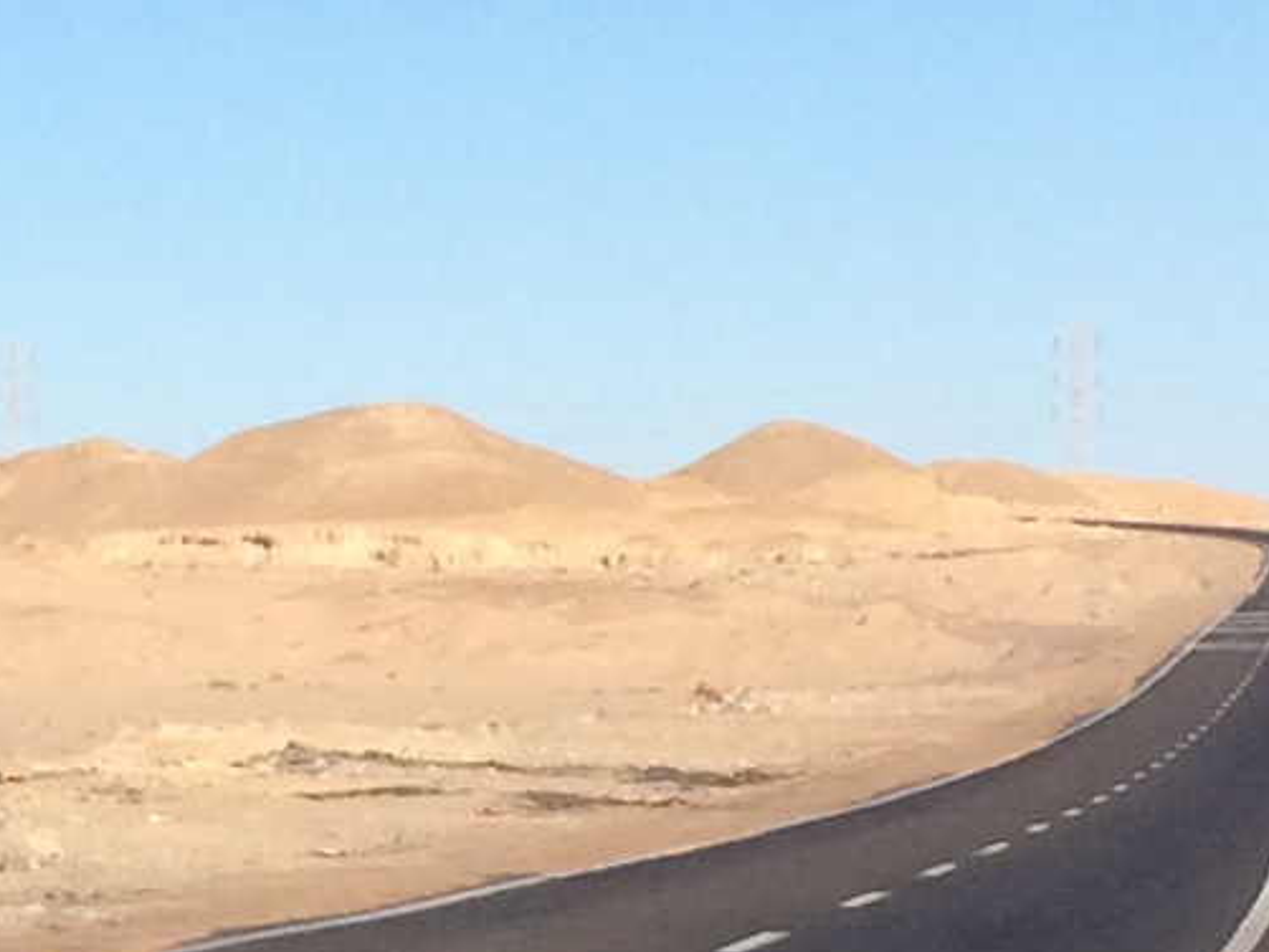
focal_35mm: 189
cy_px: 747
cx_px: -466
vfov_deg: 7.8
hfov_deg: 10.2
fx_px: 6930
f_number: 2.2
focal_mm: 4.15
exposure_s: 1/3165
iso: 32
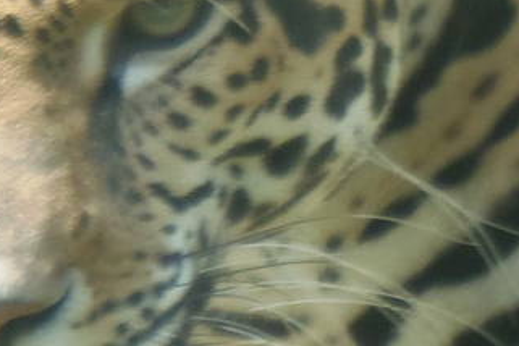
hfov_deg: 1.0
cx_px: 391
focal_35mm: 1992
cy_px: 100
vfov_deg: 0.7
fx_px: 28716
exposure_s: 1/100
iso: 125
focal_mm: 71.1
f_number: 5
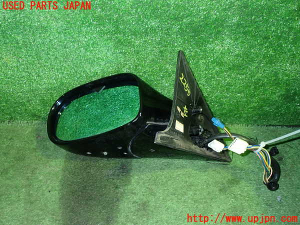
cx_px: 150
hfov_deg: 51.4
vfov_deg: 39.7
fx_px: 312
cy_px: 112
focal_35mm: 36
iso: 200
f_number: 2.5
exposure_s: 1/40
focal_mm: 6.37
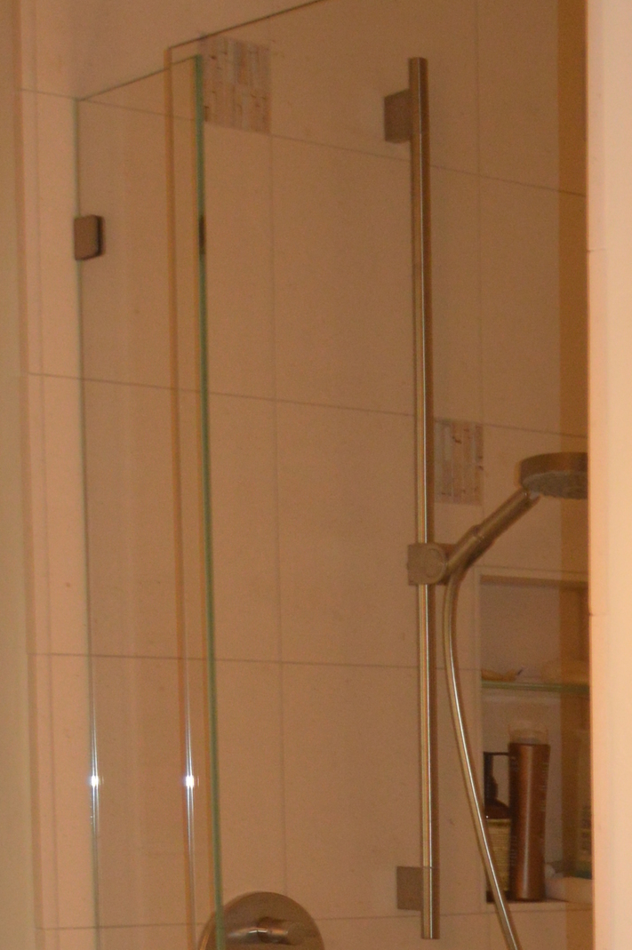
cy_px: 1091
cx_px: 748
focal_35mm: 95
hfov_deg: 14.0
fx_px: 2506
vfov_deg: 20.3
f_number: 3.5
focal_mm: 18
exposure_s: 1/60
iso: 400
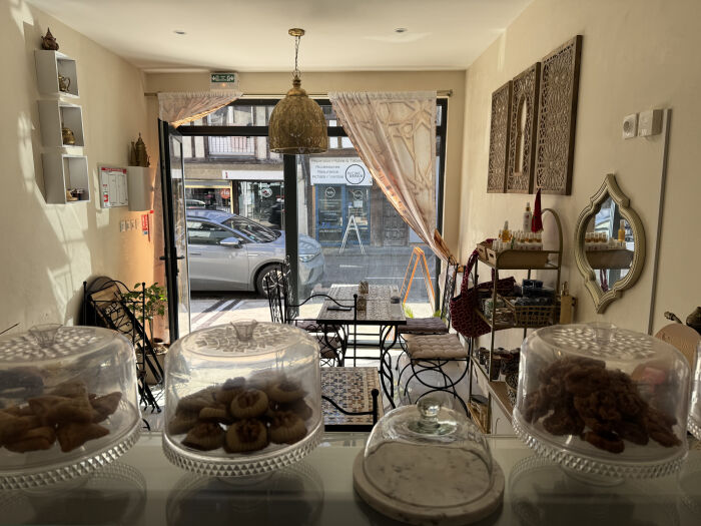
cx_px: 350
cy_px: 263
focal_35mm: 24
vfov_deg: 56.8
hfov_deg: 71.6
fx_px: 486
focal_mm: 6.76
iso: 80
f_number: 1.78
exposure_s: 1/491
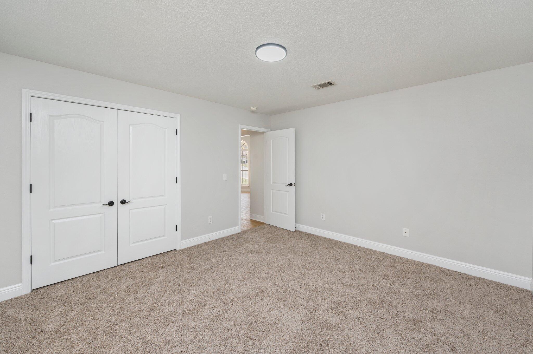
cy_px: 177
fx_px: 207
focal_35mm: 14
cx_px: 266
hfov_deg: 104.3
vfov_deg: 81.1
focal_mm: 14
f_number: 9
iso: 320
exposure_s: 1/30
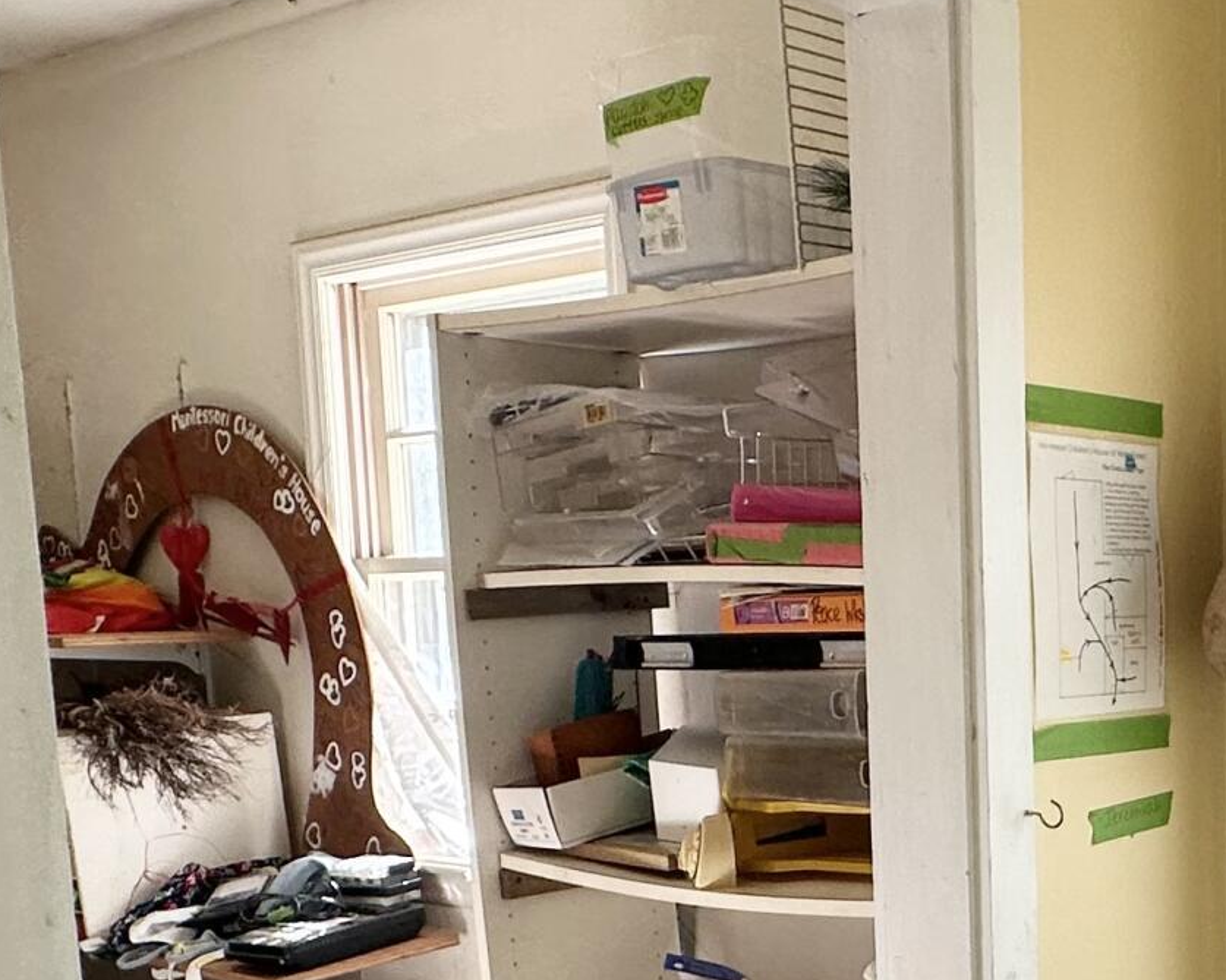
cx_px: 1276
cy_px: 861
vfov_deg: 29.7
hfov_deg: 34.1
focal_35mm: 49
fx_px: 1777
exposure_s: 1/99
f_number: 2.2
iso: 50
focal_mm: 2.22
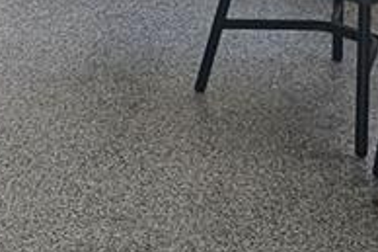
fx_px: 1553
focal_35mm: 148
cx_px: -148
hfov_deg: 13.3
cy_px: -285
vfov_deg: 8.7
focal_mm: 6.3
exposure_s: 1/180
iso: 160
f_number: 1.7
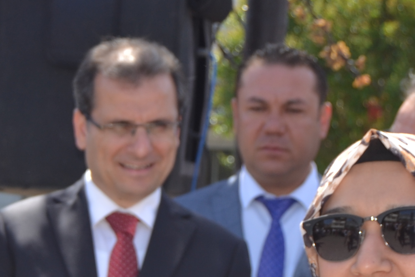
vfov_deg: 7.9
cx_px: -13
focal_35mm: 172
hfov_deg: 11.8
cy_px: 269
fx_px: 1982
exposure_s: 1/200
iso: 100
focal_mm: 34
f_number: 5.6
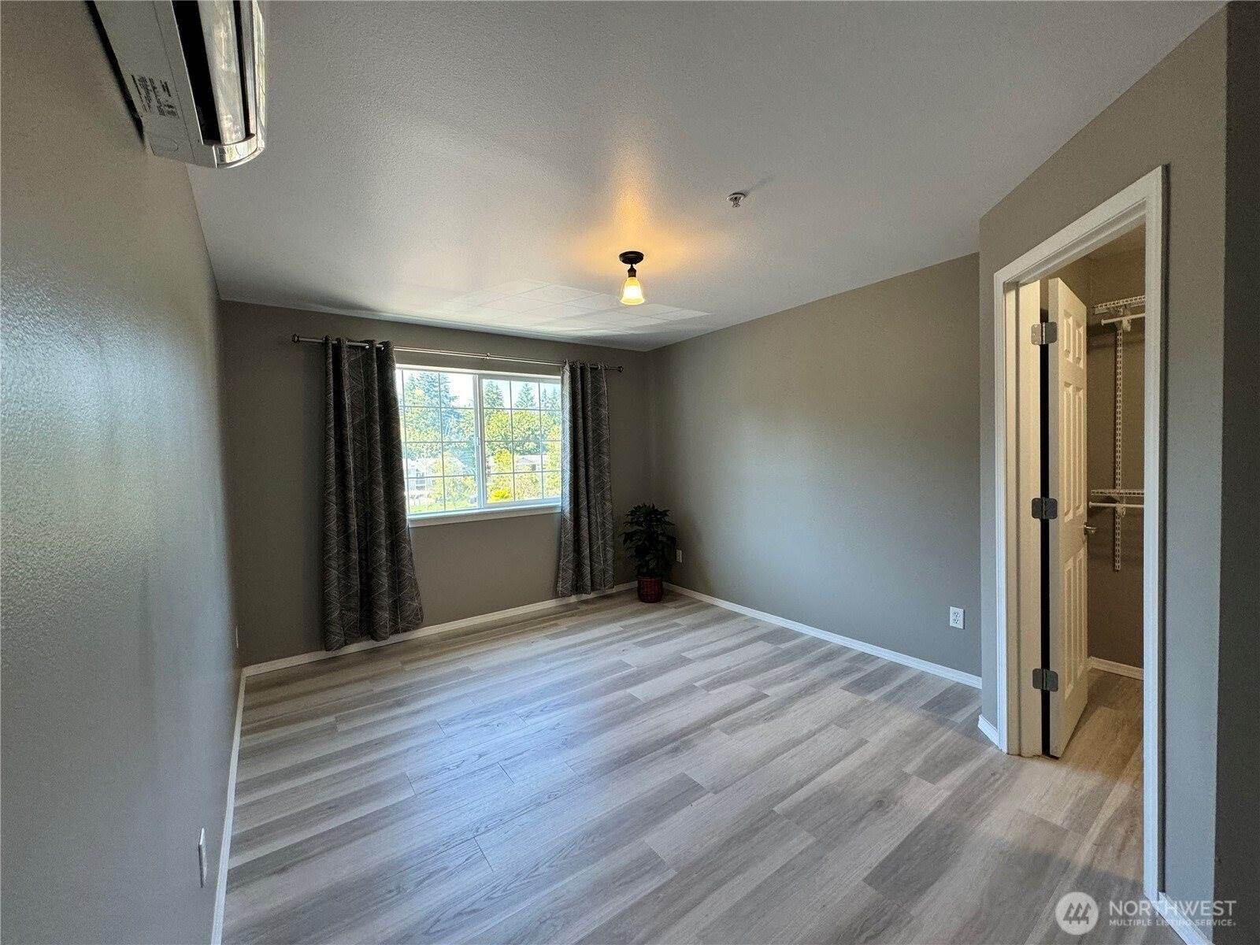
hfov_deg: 102.1
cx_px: 630
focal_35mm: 14
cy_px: 472
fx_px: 510
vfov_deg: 85.7
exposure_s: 1/120
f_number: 2.2
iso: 200
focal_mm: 2.22
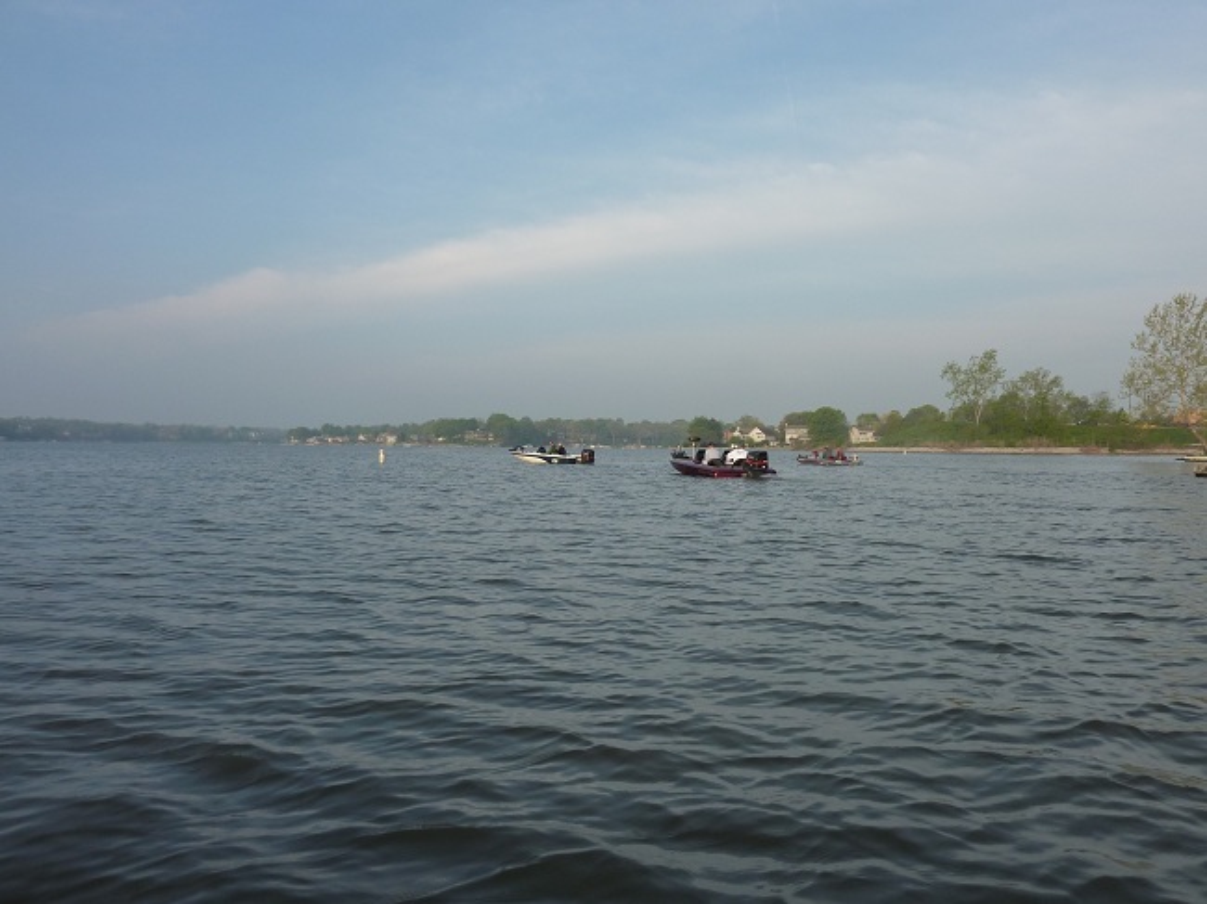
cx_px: 604
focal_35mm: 25
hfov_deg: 69.4
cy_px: 452
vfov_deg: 54.8
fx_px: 871
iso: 125
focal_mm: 4.1
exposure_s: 1/400
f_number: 4
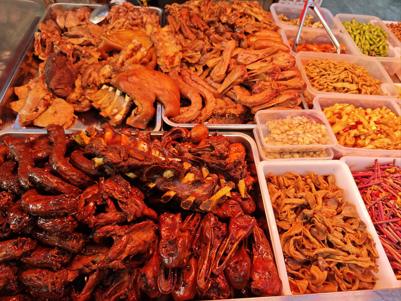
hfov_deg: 73.9
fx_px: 266
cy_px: 150
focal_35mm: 23
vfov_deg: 58.9
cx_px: 200
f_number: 1.6
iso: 64
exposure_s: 1/100
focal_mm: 6.55
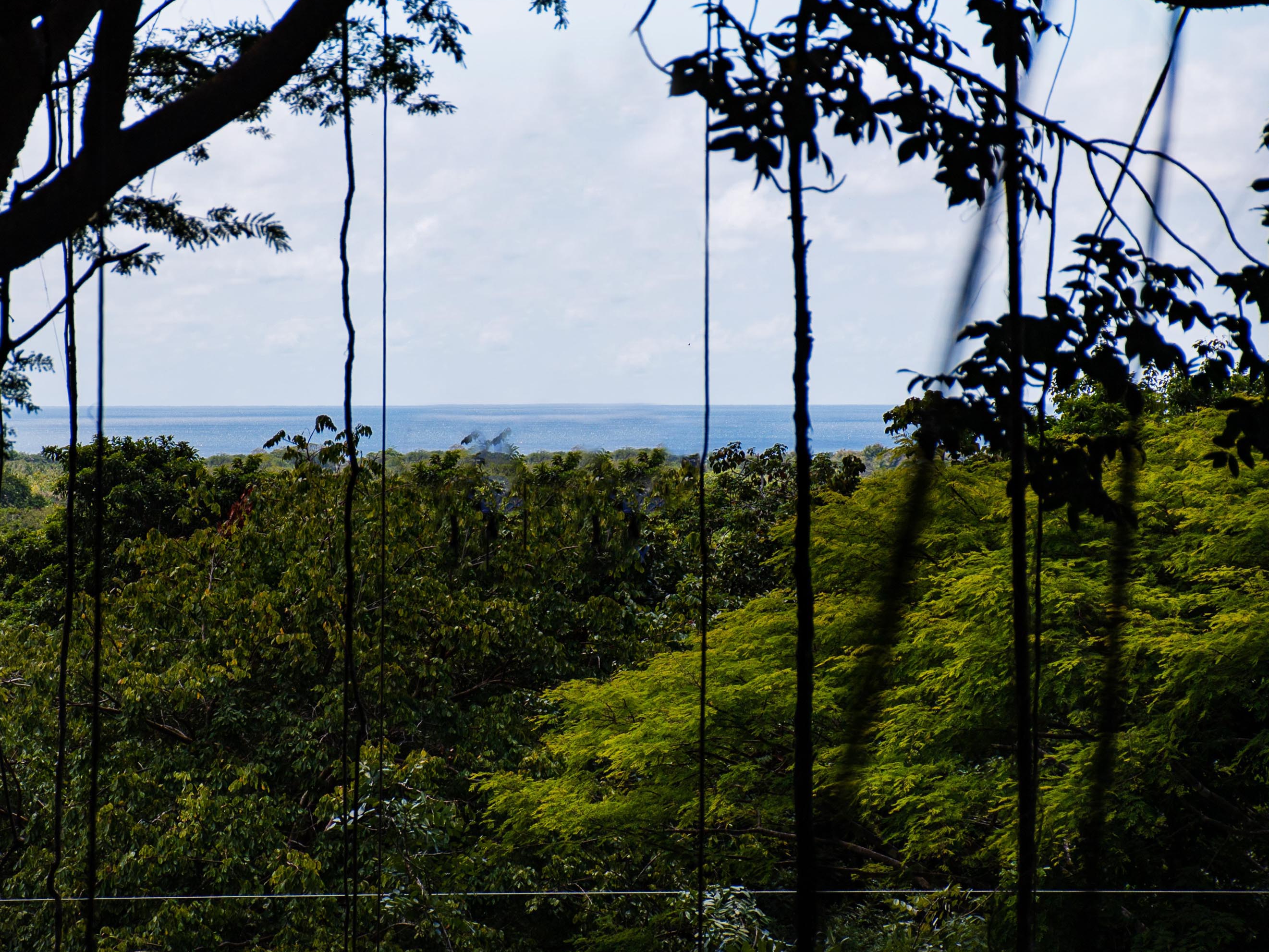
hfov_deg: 12.6
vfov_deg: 9.5
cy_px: 408
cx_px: 548
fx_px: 5756
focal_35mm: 157
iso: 100
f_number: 6.3
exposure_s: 1/640
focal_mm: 80
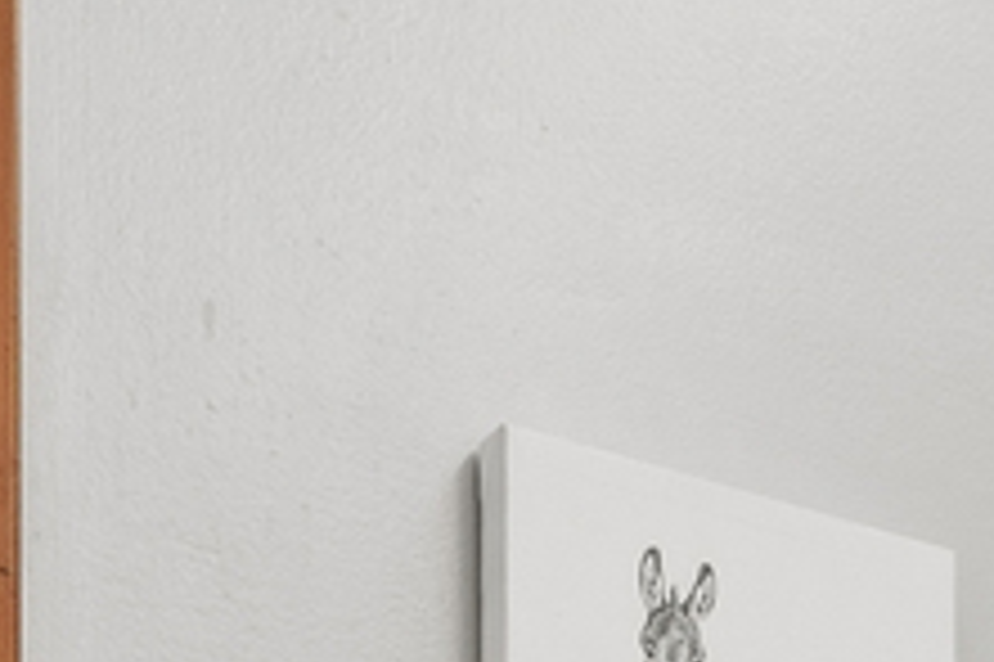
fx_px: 3642
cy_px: 2198
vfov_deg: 8.2
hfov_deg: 14.1
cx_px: 1673
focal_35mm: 132
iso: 320
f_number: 8
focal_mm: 12
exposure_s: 1/40
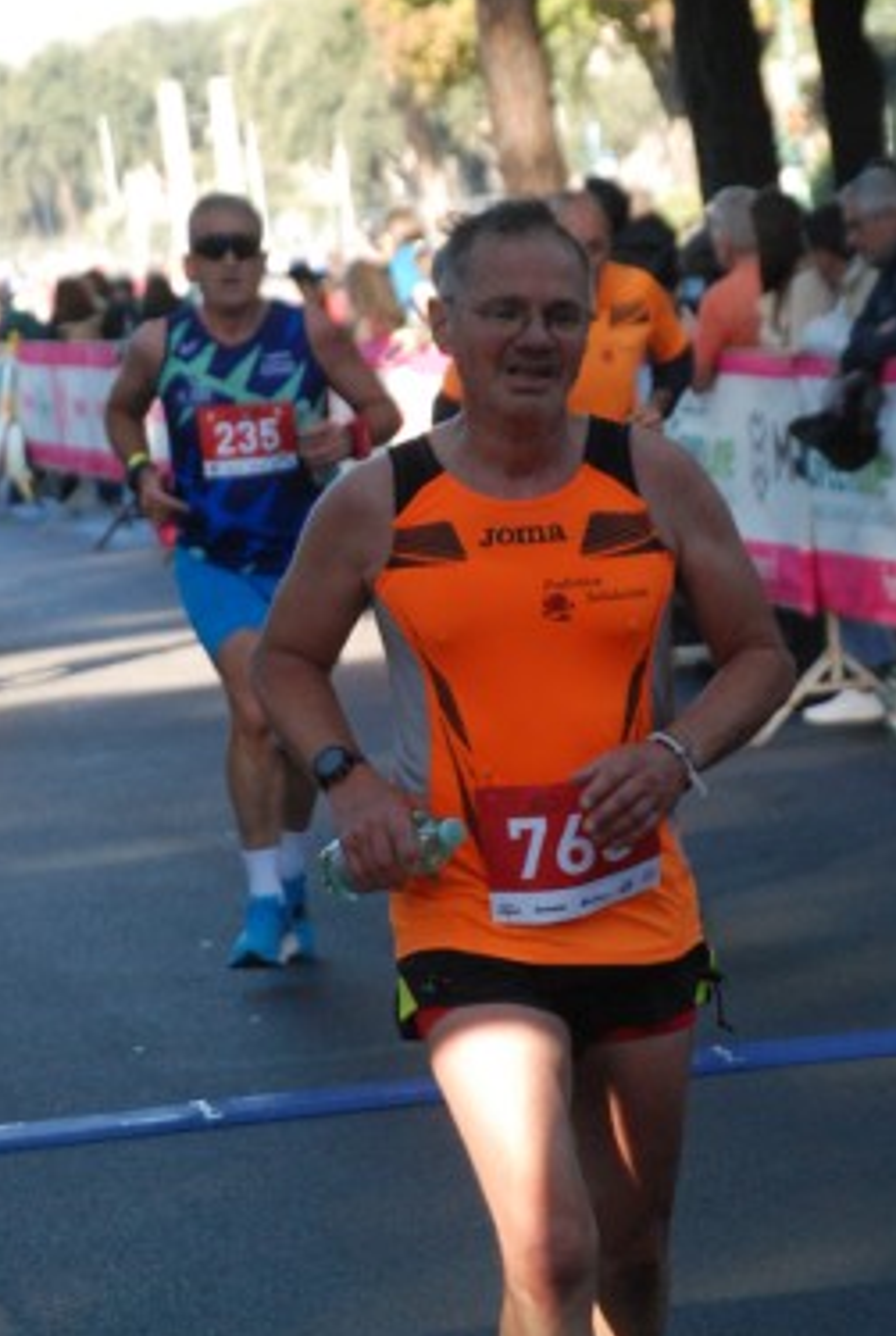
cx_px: 594
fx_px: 7610
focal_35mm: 205
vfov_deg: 10.0
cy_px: 822
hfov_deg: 6.7
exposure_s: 1/400
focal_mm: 85
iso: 1000
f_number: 5.6
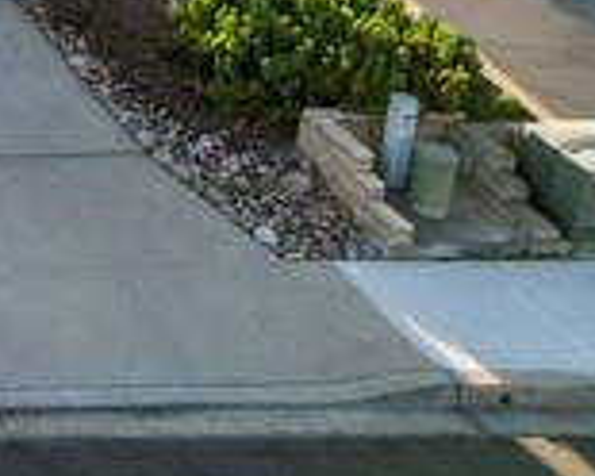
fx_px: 1497
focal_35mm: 85
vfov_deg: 17.1
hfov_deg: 16.5
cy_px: -131
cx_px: -626
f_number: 2.8
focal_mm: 8.38
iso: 110
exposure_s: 1/1250
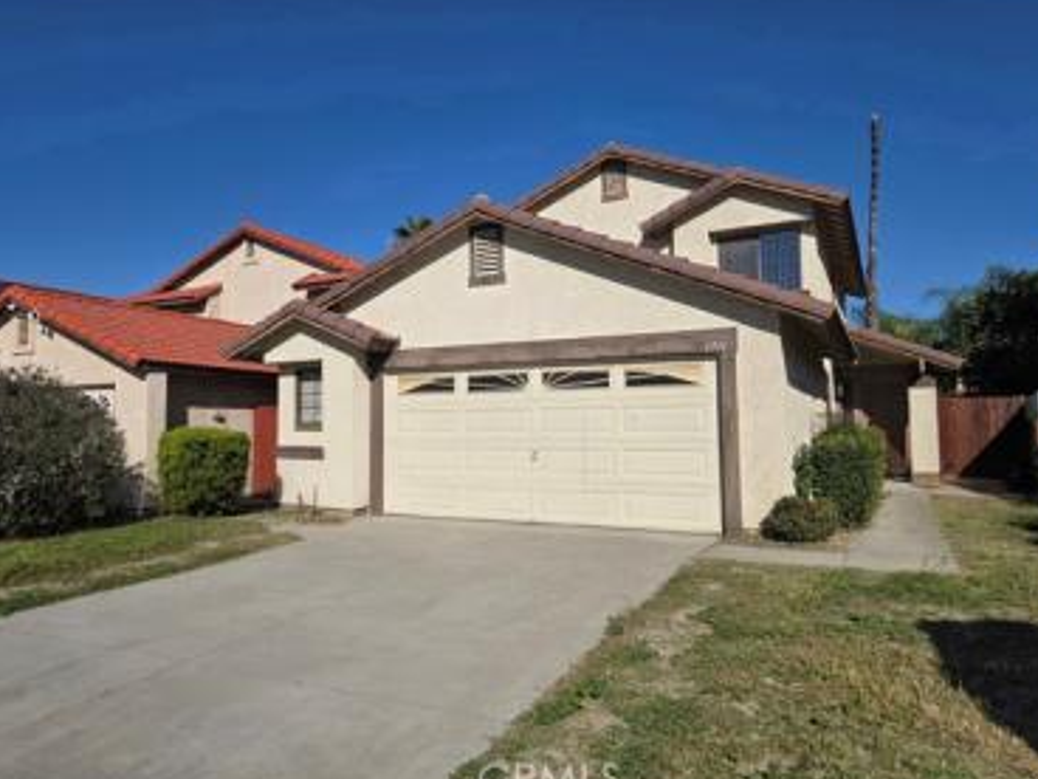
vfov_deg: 54.9
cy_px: 381
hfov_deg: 69.4
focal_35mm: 25
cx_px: 511
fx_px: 750
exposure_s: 1/5000
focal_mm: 5.4
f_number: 1.8
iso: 25
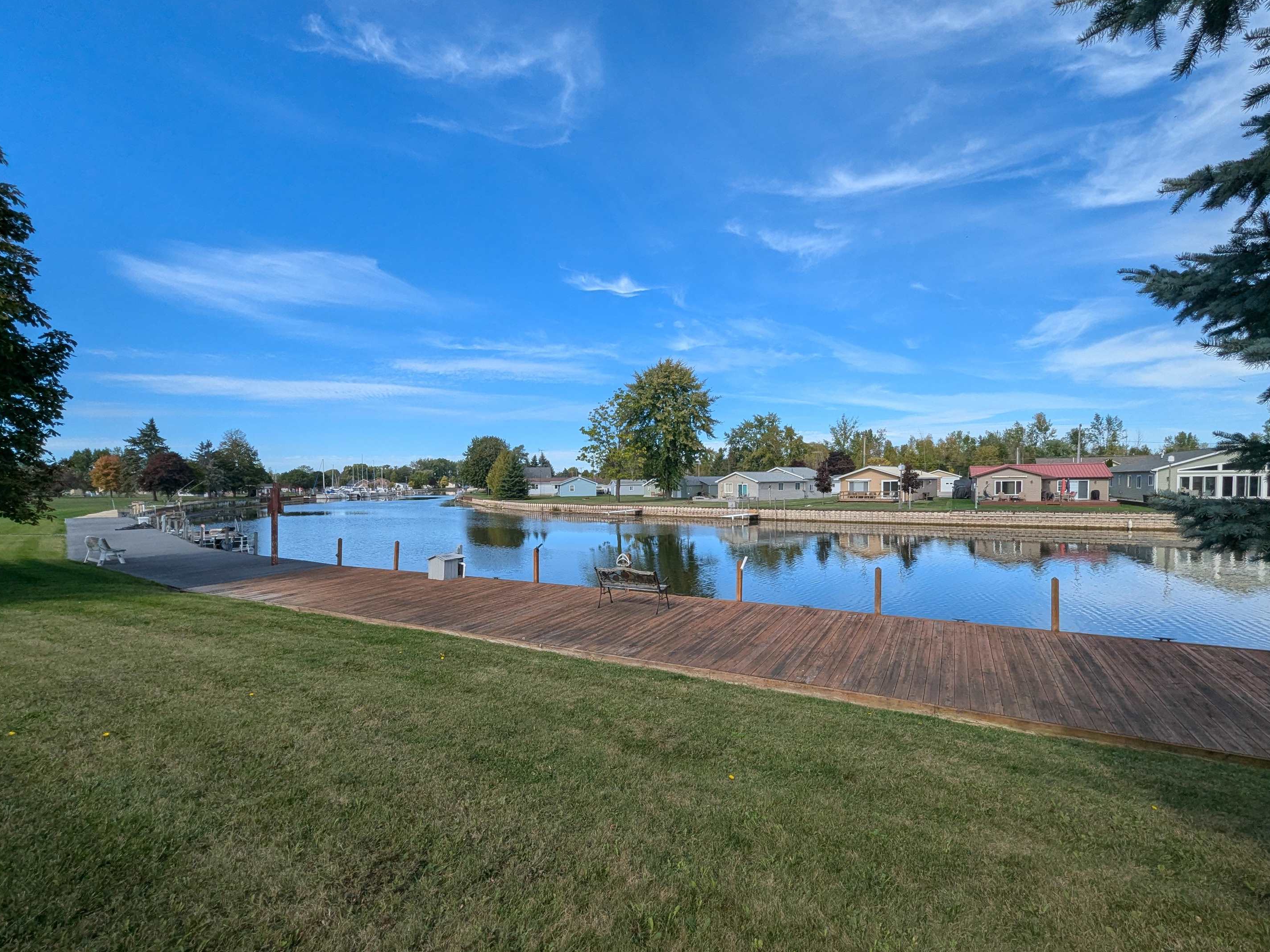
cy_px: 505
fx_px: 514
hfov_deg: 102.1
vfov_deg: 85.6
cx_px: 643
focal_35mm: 14
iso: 49
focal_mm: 1.95
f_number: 2.2
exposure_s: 1/1295
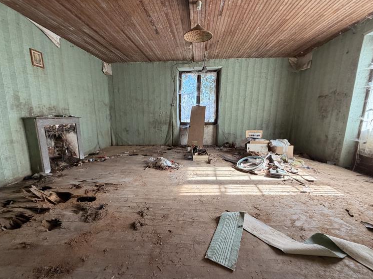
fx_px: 162
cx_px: 184
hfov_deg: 98.2
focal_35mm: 15
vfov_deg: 81.7
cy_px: 144
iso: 320
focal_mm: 2.22
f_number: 2.2
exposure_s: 1/121
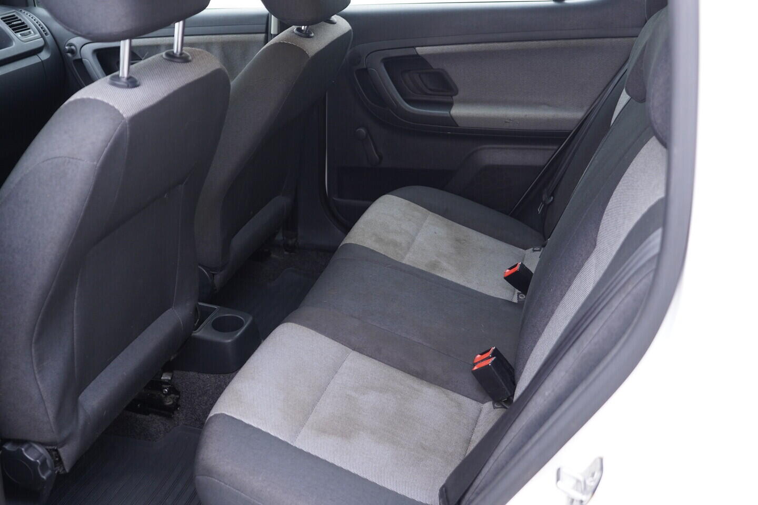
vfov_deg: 36.9
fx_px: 758
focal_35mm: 36
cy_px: 252
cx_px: 379
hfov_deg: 53.1
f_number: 2.8
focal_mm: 24
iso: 320
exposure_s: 1/40
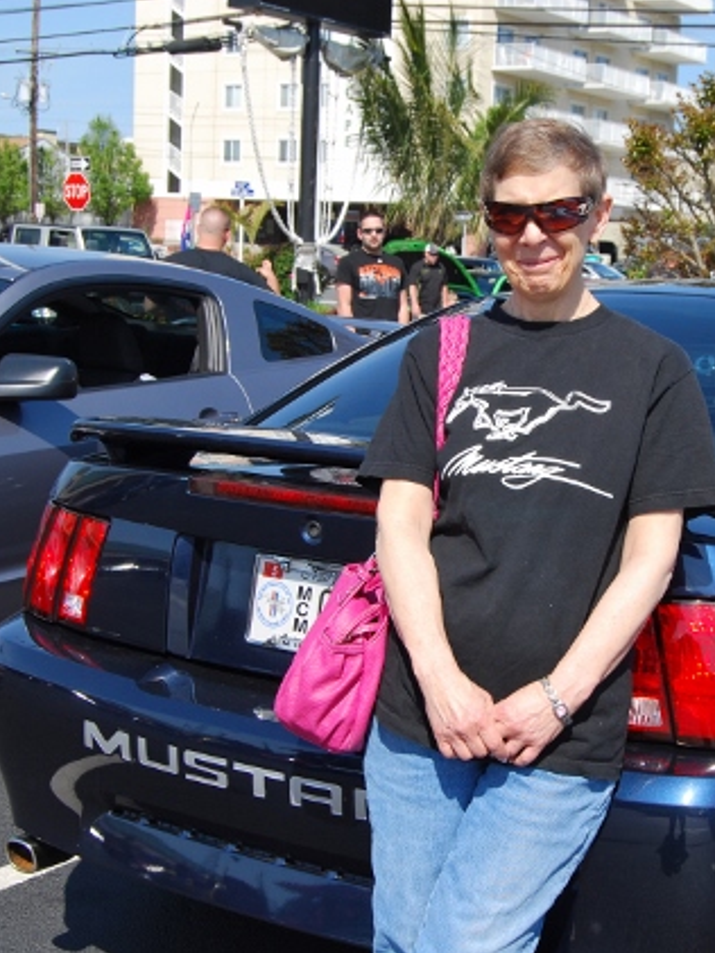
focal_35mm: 57
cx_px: 502
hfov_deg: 25.5
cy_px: 478
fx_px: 1569
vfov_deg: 33.8
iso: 200
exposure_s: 1/320
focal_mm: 26
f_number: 9
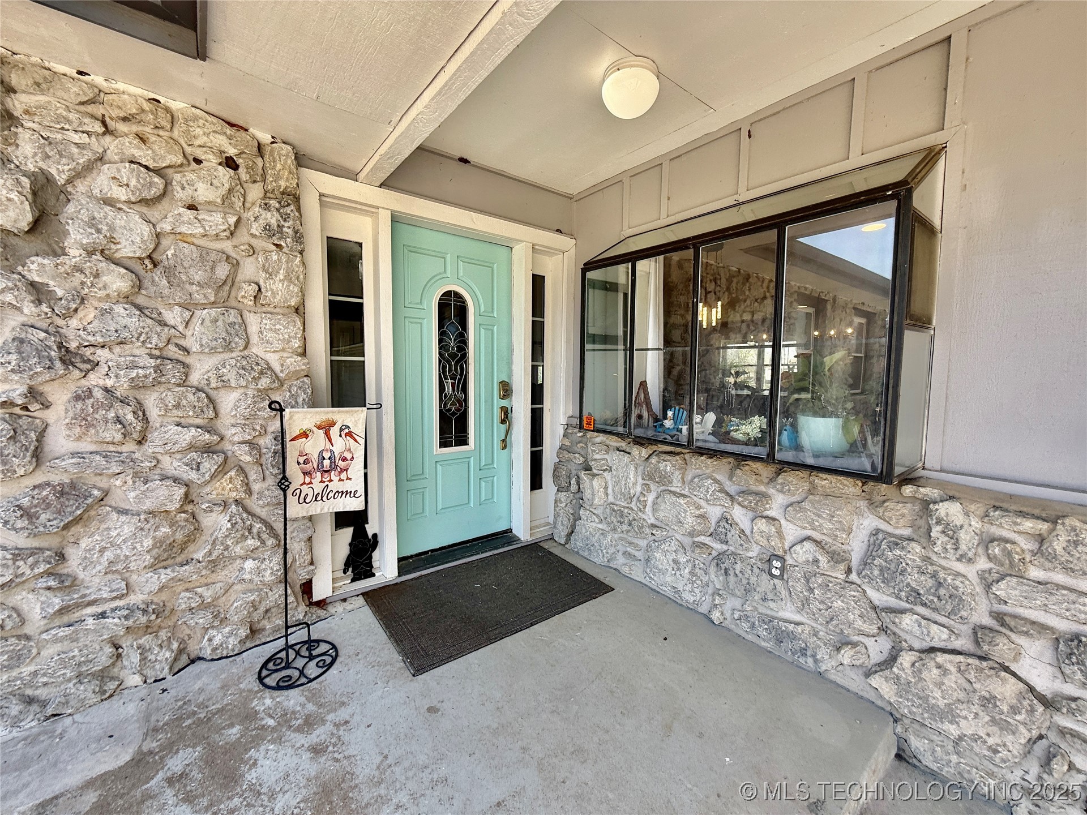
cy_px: 408
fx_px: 440
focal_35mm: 14
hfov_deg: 102.1
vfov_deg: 85.7
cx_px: 544
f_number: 2.2
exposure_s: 1/329
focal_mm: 2.22
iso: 50
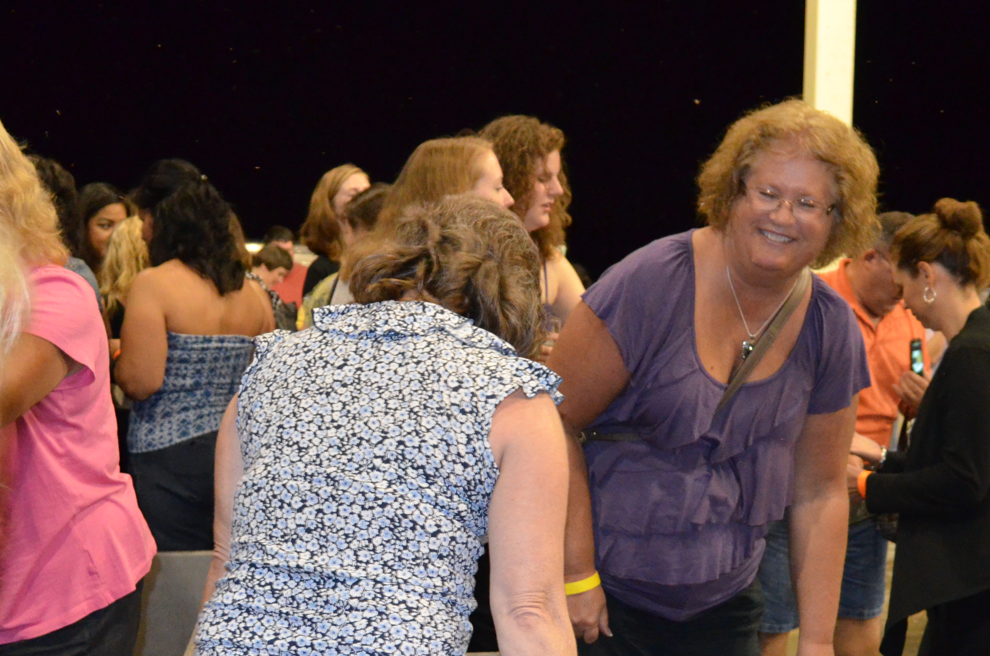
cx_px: 574
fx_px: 1317
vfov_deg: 27.6
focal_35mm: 48
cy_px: 477
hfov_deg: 41.1
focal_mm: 18
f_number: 3.5
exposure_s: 1/60
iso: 3200
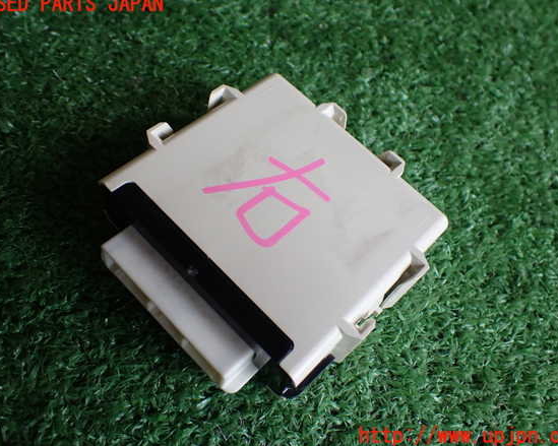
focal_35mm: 32
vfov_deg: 45.8
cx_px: 284
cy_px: 220
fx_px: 528
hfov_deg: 55.7
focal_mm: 5.4
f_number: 2.3
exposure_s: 1/125
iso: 200
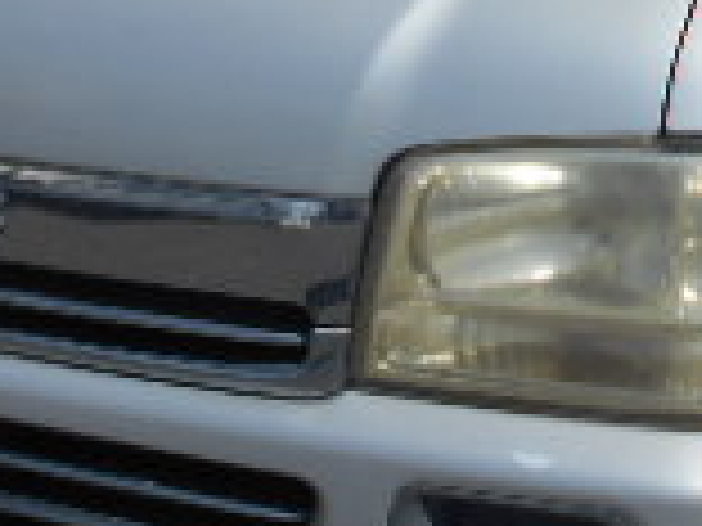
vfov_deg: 13.6
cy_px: -54
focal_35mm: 107
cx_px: 333
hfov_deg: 18.4
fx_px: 2170
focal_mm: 4.6
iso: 80
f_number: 3.2
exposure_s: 1/1600
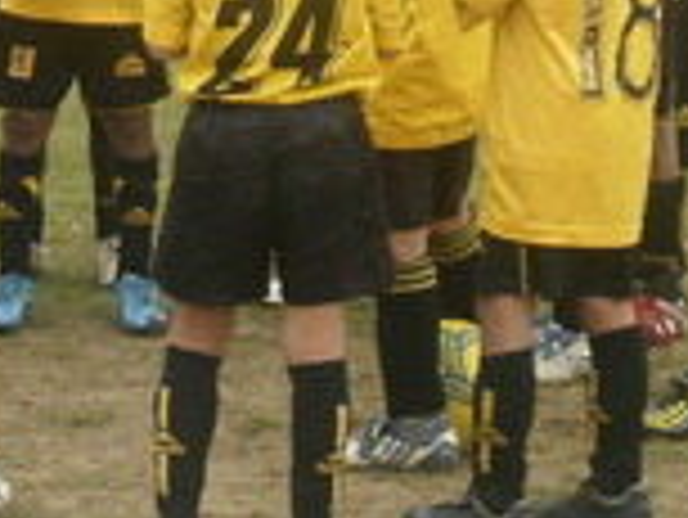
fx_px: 4237
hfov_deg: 9.2
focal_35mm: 213
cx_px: -36
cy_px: -5
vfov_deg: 7.0
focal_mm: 9.05
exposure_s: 1/200
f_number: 3.8
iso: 100
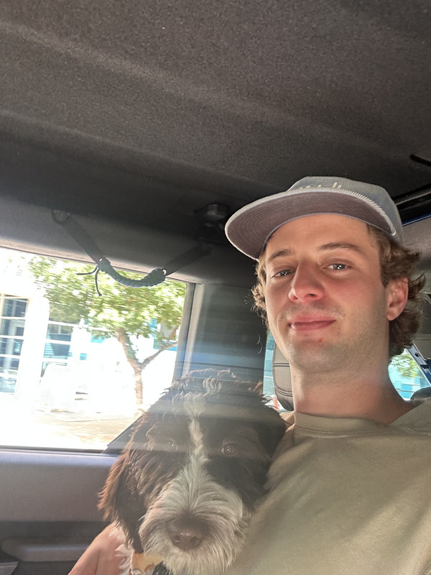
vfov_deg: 60.0
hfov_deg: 46.8
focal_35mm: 30
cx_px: 216
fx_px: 498
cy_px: 288
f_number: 1.9
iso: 80
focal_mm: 2.69
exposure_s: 1/91
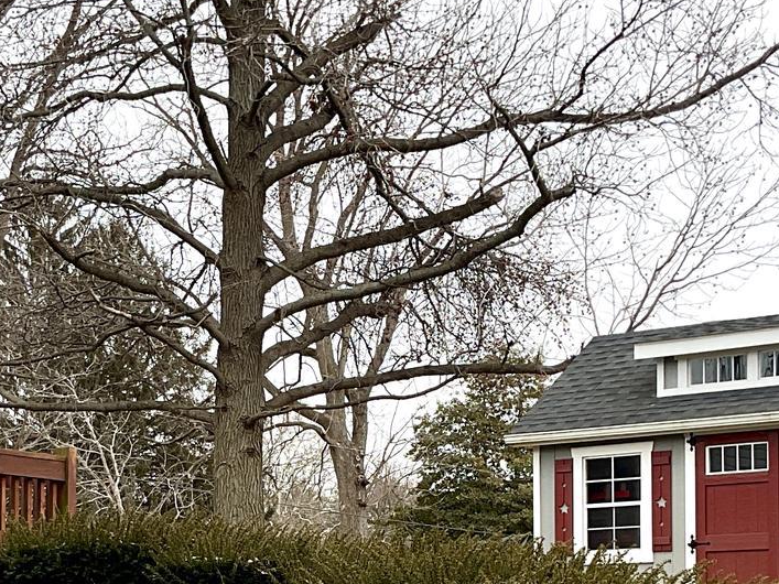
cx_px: 296
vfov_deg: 17.1
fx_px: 1890
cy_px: 619
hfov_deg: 23.2
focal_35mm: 84
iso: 16
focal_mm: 3
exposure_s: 1/360
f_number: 1.8
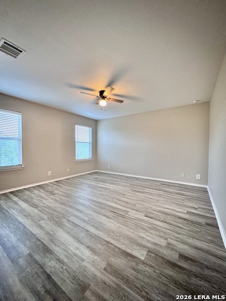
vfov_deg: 102.1
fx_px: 122
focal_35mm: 14
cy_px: 150
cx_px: 113
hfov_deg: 85.7
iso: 250
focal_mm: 2.22
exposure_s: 1/60
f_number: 2.2
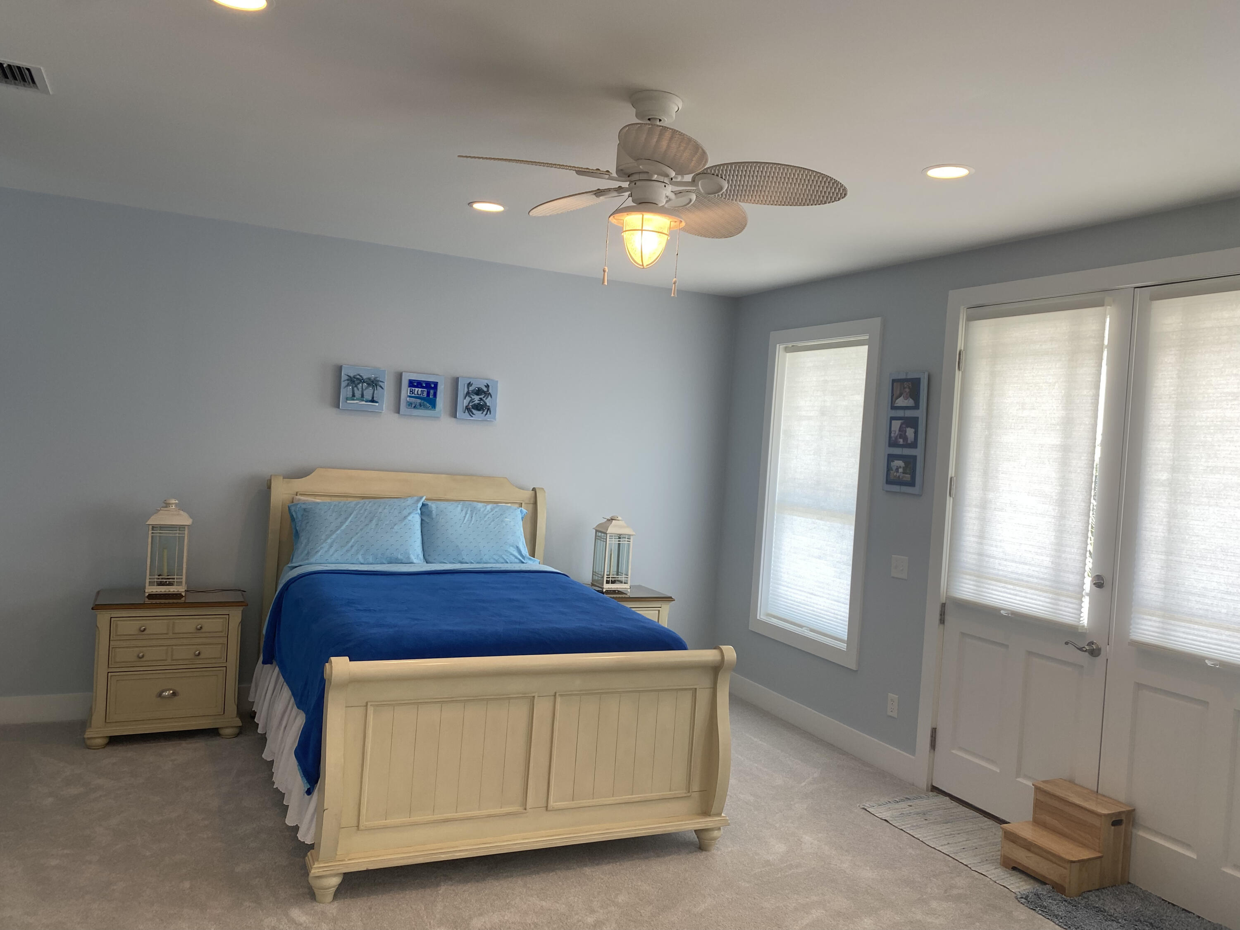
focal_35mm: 26
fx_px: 931
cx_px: 620
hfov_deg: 67.3
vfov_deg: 53.1
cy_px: 465
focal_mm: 4.25
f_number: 1.8
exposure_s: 1/120
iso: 64
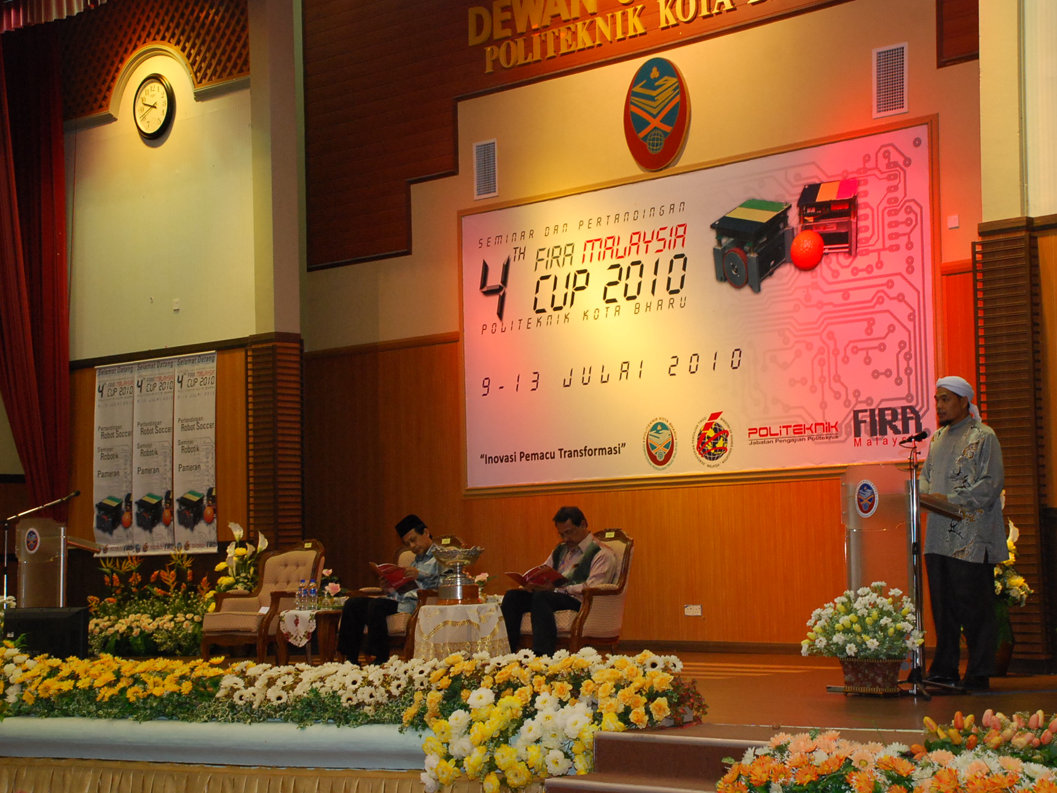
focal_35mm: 65
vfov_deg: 22.6
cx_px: 570
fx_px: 1985
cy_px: 396
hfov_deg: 29.8
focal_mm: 40
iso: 1000
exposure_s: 1/80
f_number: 7.1
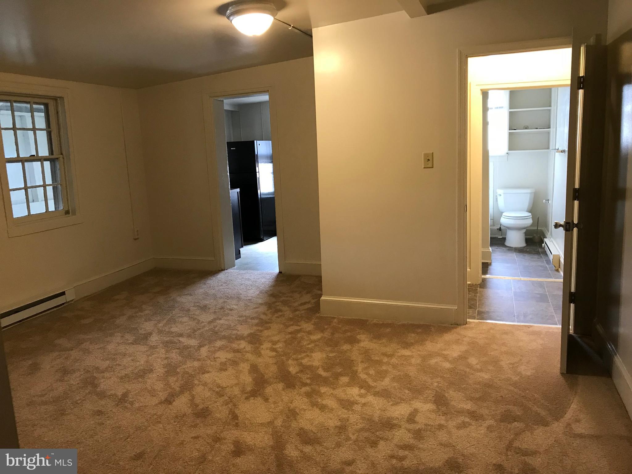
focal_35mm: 28
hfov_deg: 63.4
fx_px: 511
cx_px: 316
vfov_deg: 49.7
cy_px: 237
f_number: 1.8
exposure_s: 1/15
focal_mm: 3.99
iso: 40
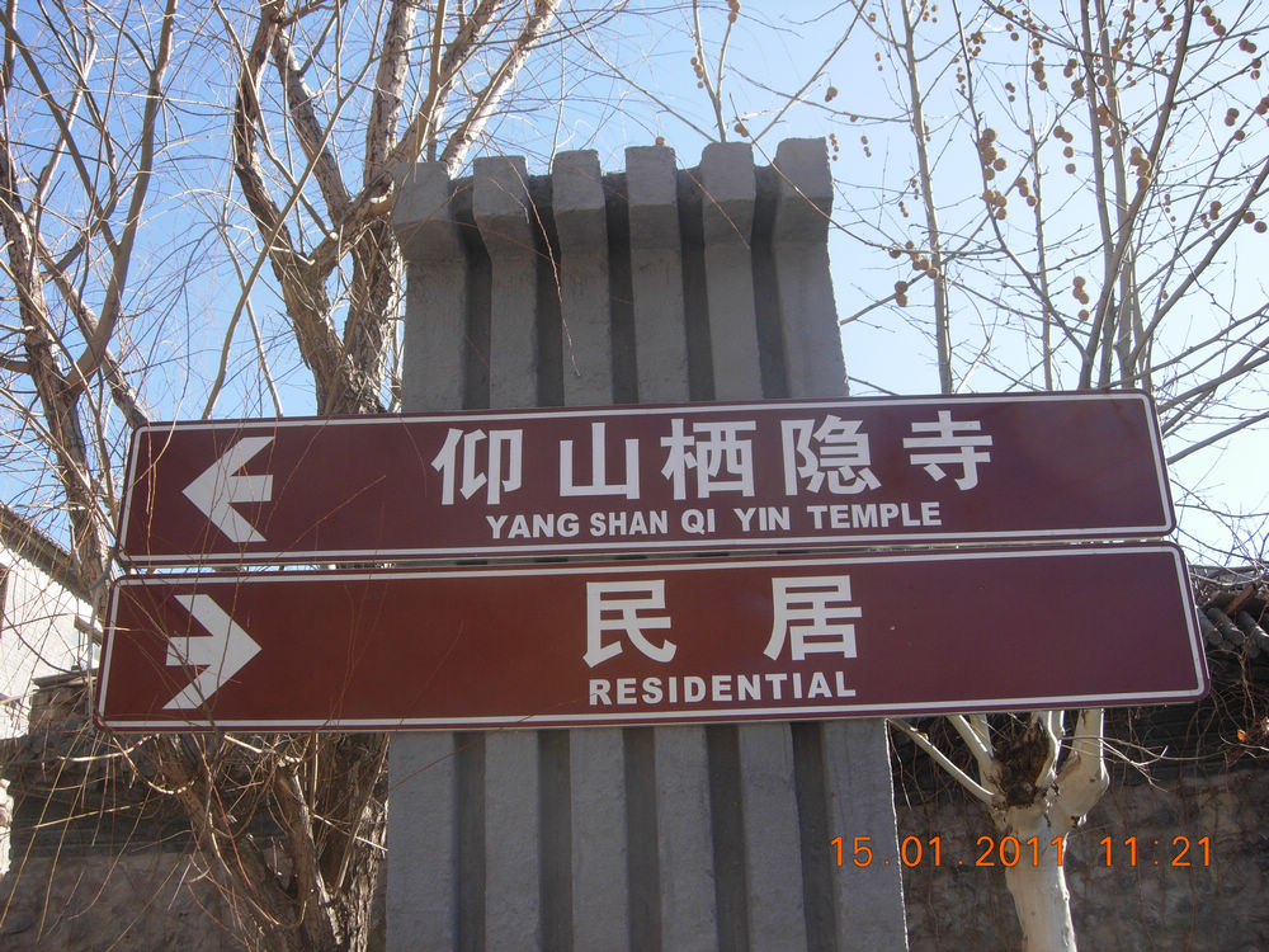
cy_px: 476
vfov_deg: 39.7
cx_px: 634
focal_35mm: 36
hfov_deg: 51.4
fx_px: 1320
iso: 50
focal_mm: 7.5
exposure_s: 1/235
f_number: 4.3
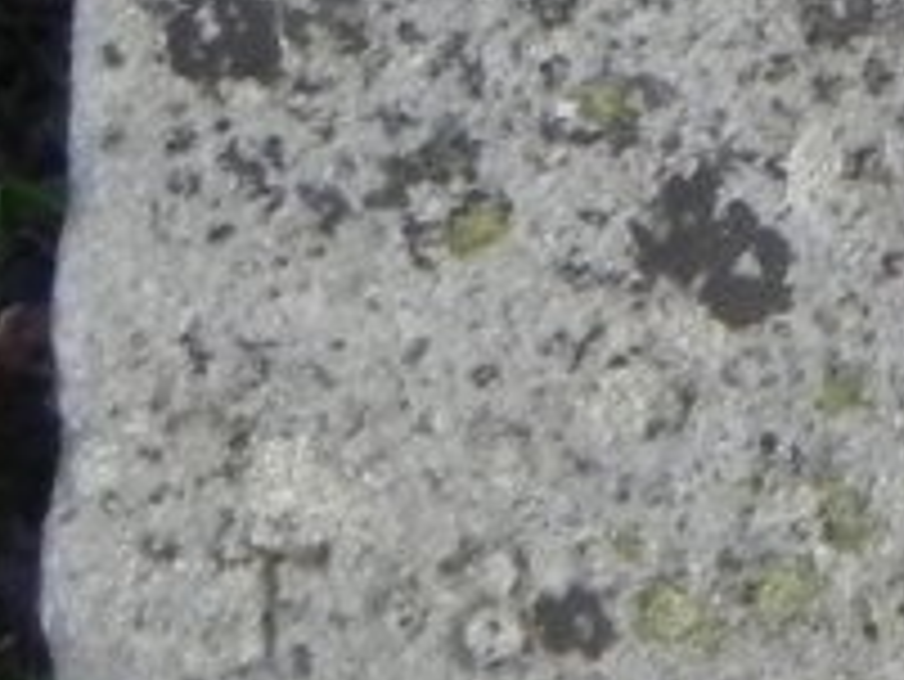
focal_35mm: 194
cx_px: 2478
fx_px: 5069
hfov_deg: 8.8
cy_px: -664
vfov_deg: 7.4
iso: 160
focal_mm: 4.6
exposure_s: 1/110
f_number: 3.5
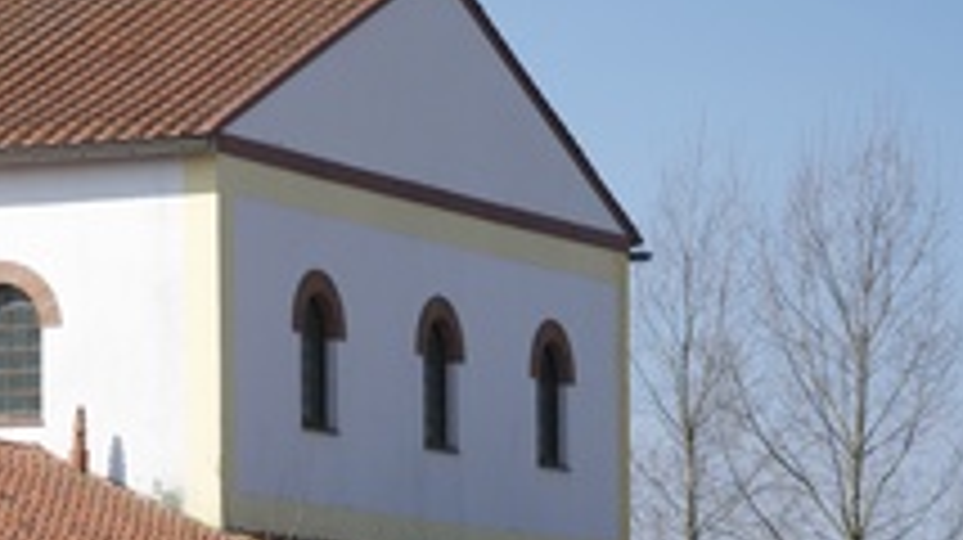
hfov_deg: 8.9
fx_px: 6177
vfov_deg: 5.0
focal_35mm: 242
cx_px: 261
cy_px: 531
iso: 200
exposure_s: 1/800
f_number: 7.1
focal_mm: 75
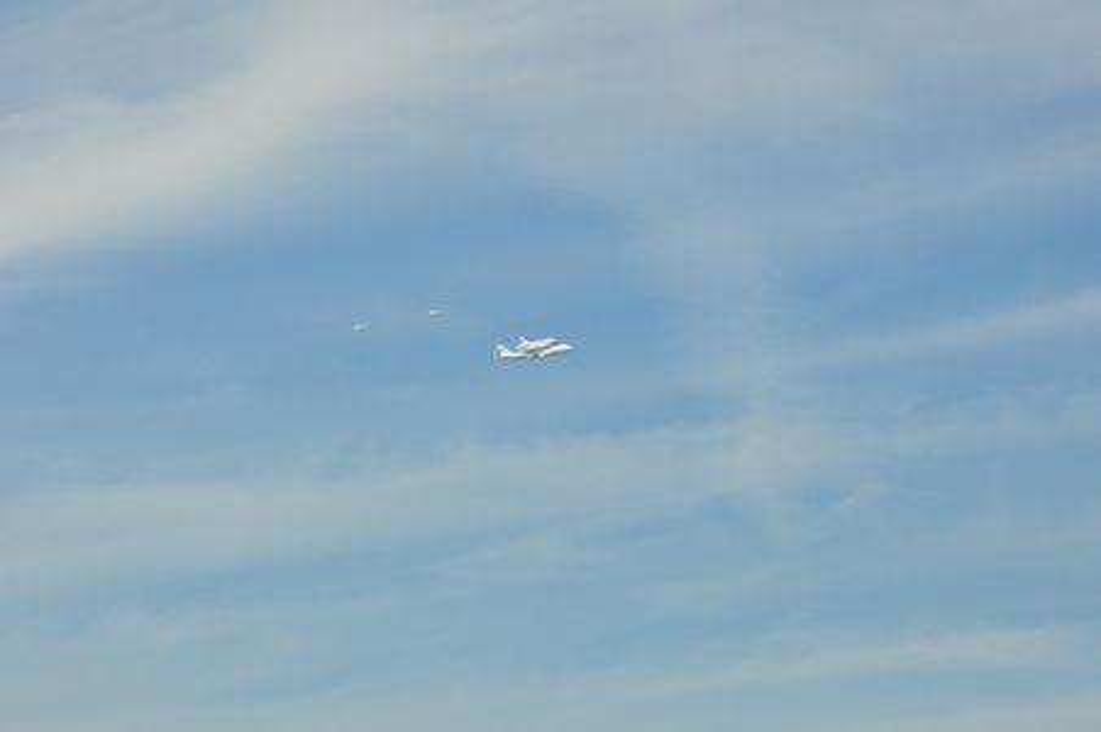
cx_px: 550
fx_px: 4813
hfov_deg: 13.0
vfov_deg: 8.7
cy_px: 366
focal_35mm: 158
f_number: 18
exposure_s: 1/1250
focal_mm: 105
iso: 1600
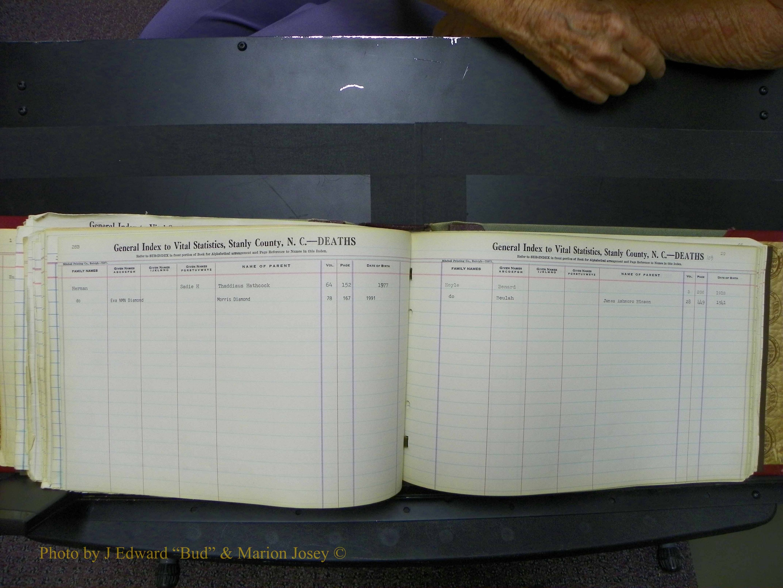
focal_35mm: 26
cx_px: 392
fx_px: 588
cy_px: 294
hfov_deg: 67.3
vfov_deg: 53.1
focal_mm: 4.6
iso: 100
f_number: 2.8
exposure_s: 1/30
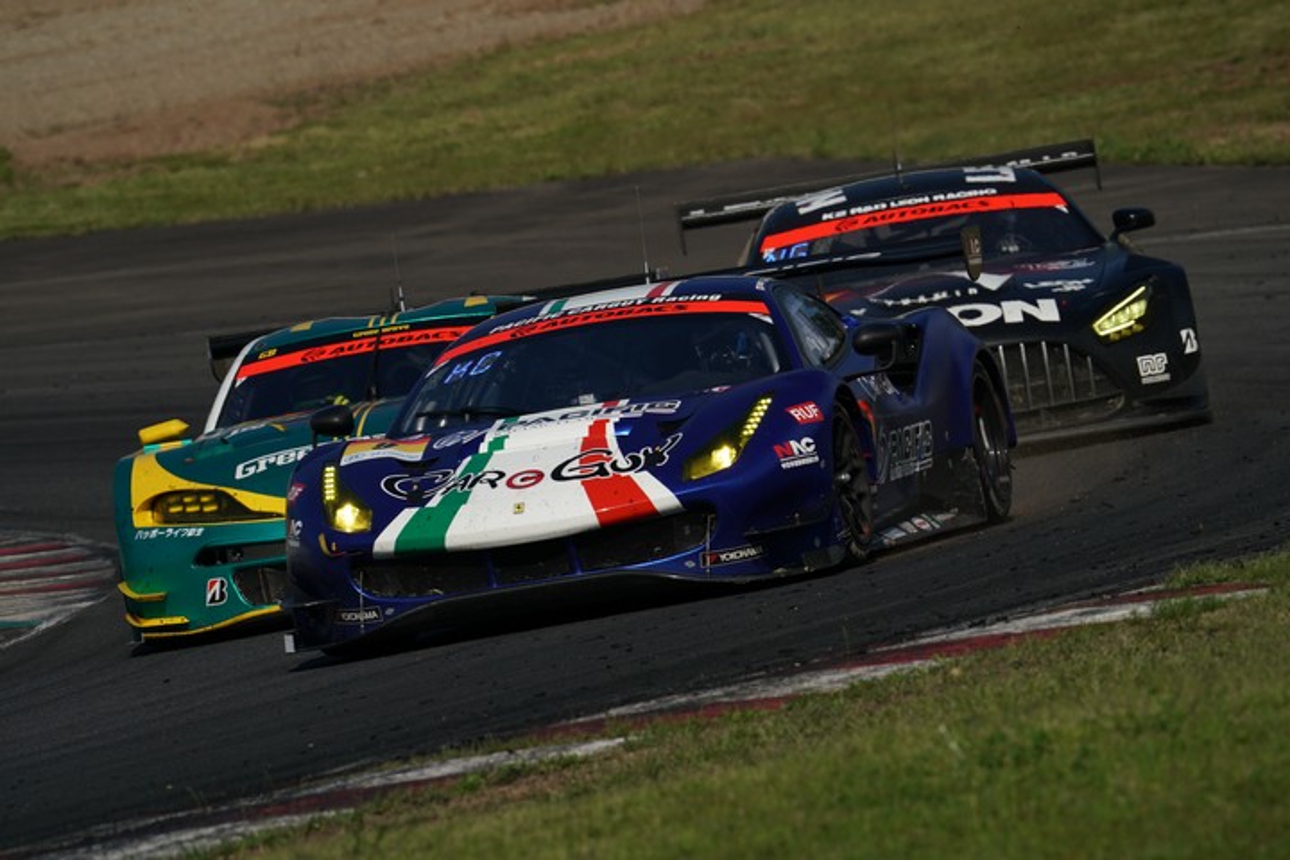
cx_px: 645
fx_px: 21498
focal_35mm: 600
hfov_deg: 3.4
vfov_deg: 2.3
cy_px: 430
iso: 200
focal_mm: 600
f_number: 11
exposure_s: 1/800
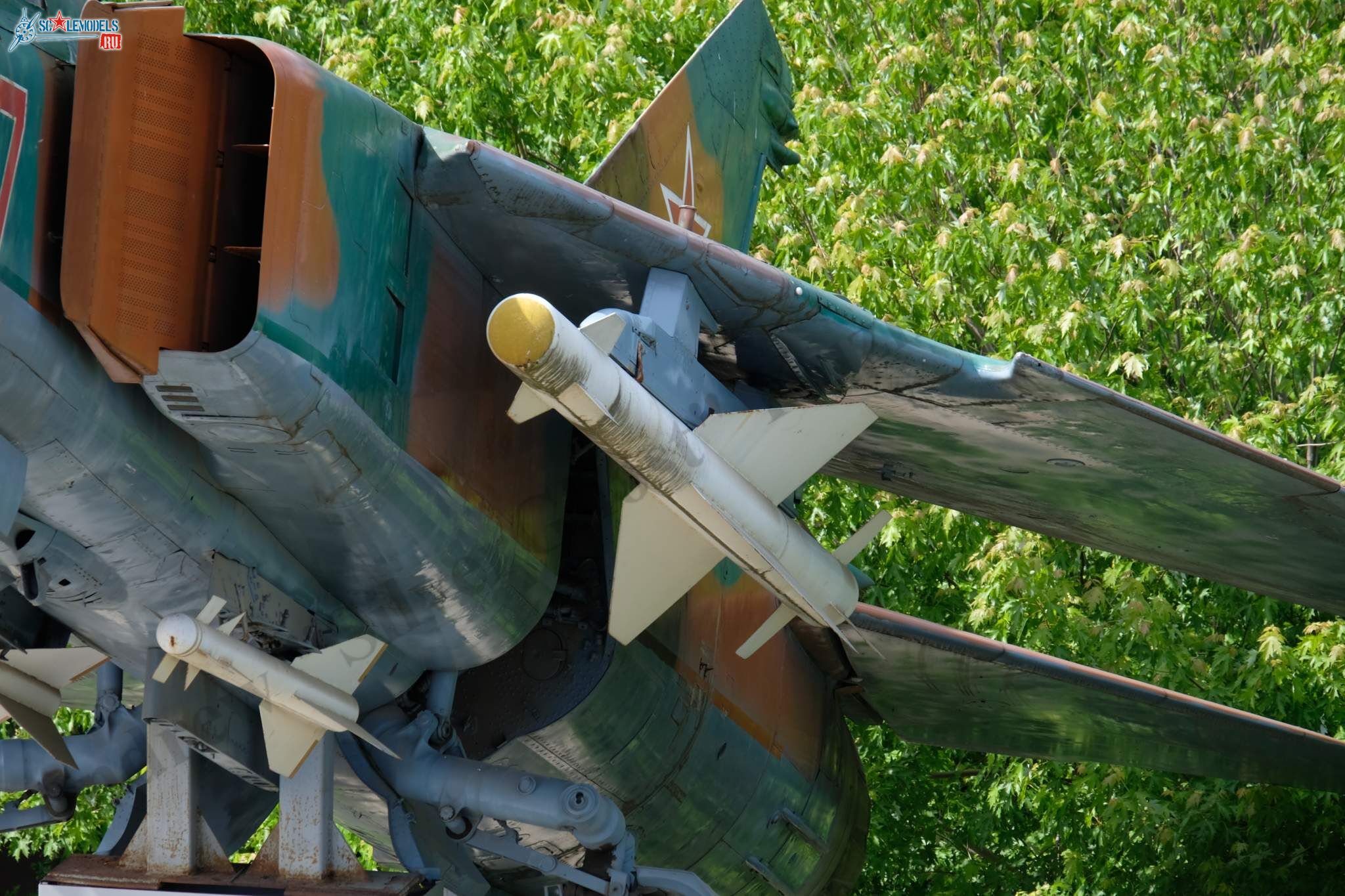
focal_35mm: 345
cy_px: 448
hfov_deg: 6.0
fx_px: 12888
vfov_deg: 4.0
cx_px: 672
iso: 250
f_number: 10
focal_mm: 230
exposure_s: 1/90
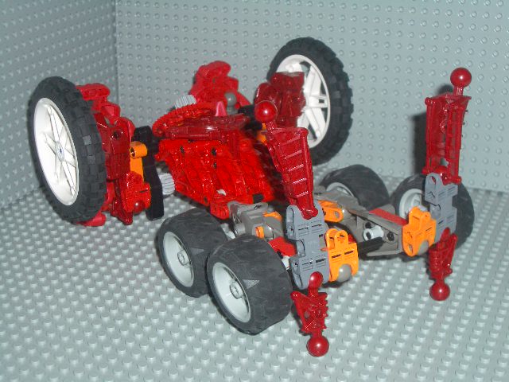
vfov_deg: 23.7
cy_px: 191
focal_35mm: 62
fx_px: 912
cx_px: 254
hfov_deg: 31.2
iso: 100
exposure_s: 1/60
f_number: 3.5
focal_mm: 10.2
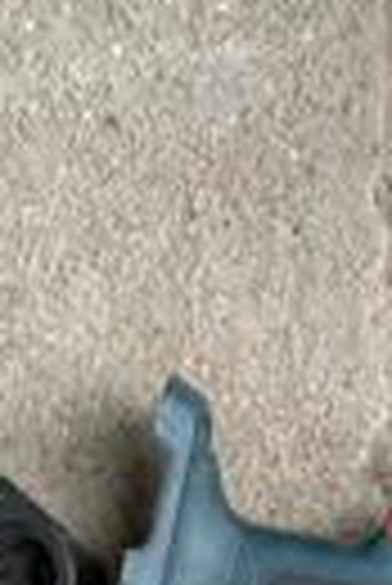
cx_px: 284
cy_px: 868
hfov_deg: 16.4
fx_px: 1352
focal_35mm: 83
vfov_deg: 20.9
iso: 40
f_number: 1.6
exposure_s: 1/122
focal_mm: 5.96
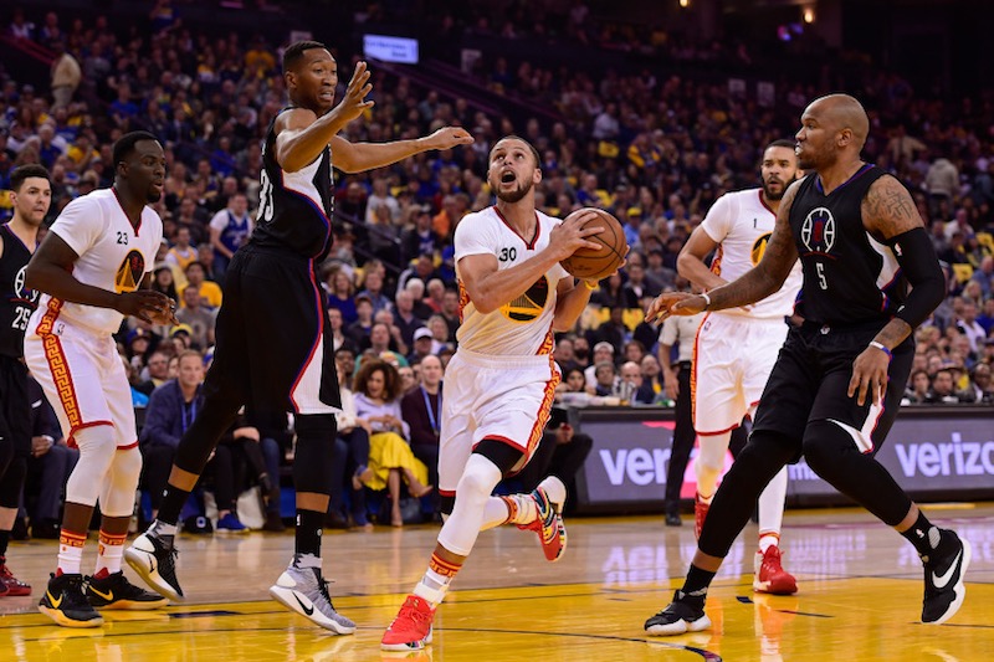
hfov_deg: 28.8
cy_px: 331
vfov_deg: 19.4
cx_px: 497
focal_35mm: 70
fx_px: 1932
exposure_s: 1/1250
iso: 2000
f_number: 2.8
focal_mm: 70
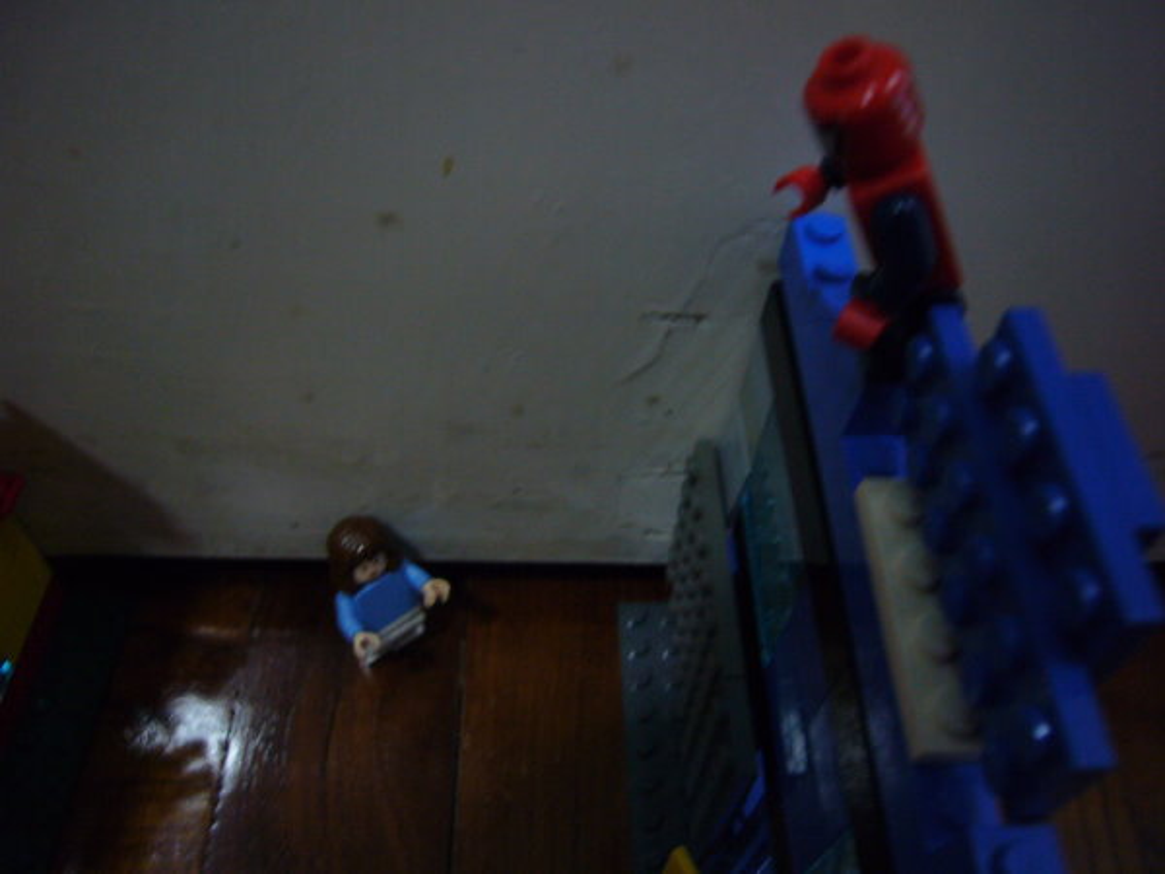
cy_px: 437
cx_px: 582
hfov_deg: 63.4
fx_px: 942
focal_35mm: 28
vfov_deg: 49.7
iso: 200
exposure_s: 1/8
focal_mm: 4.6
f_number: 2.8
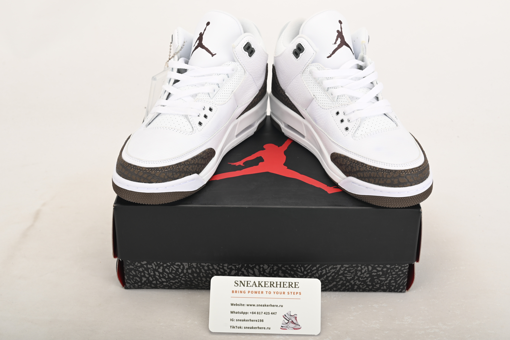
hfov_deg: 38.9
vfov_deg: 26.5
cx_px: 262
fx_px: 723
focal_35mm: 51
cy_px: 160
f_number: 11
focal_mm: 46
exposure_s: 1/200
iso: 100
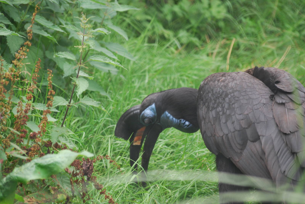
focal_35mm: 255
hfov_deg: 8.1
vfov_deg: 5.4
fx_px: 2163
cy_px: 102
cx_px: 152
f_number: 4.8
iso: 320
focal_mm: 170
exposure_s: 1/125
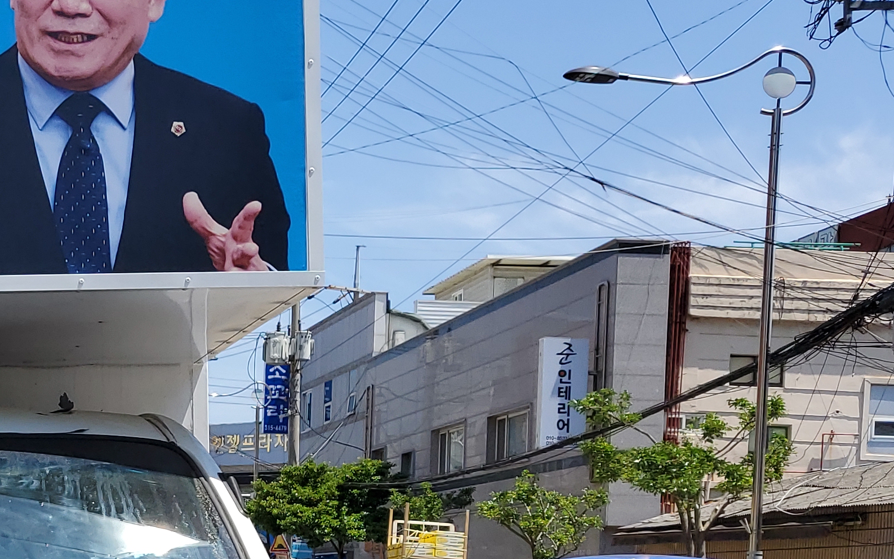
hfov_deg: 26.2
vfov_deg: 18.0
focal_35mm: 70
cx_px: -174
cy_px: 587
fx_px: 1706
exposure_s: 1/2730
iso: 50
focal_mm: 4.25
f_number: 1.8
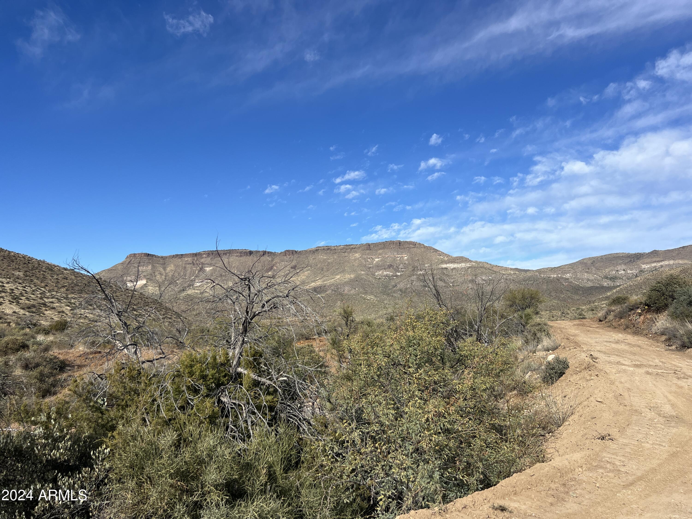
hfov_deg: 67.3
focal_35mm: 26
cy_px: 260
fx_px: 520
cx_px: 346
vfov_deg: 53.1
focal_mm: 5.7
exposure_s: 1/5587
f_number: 1.5
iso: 50
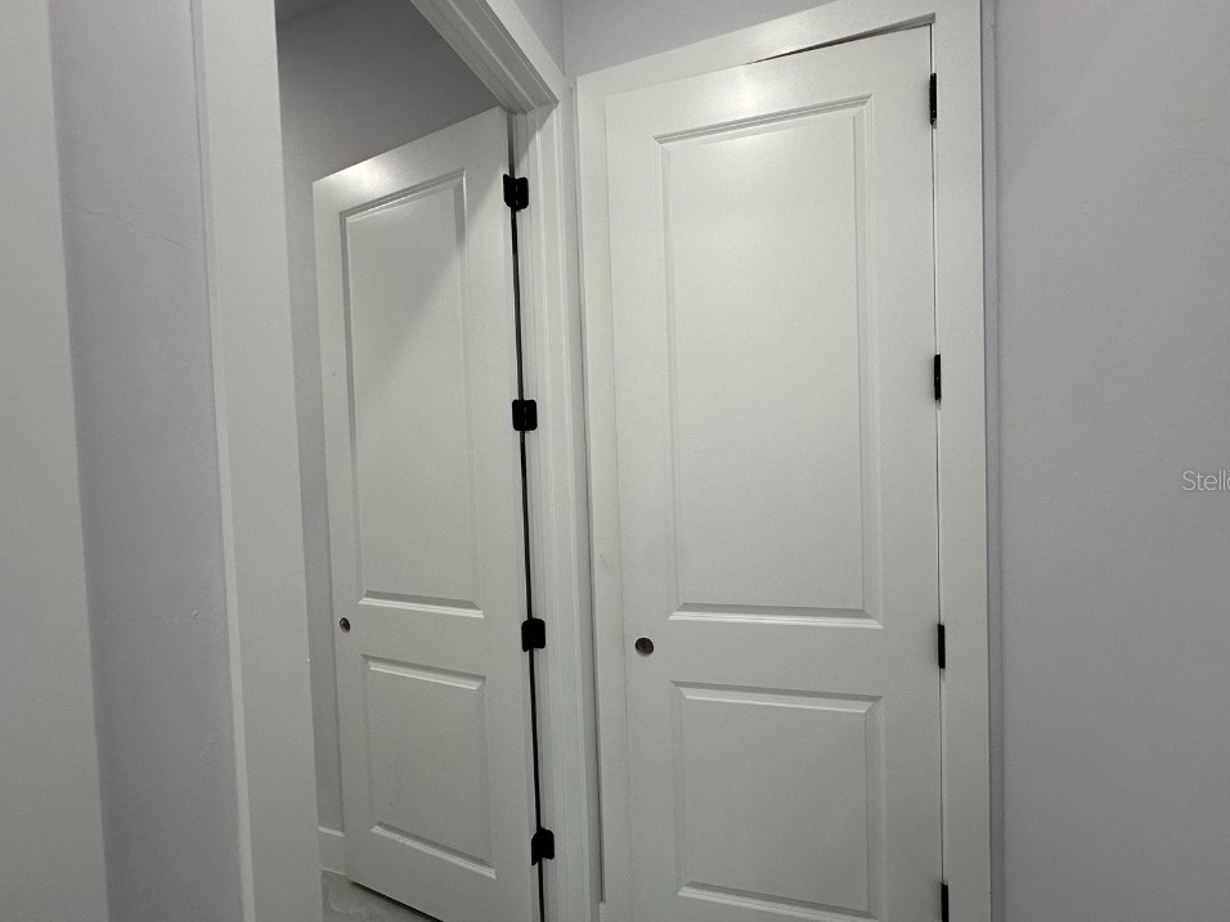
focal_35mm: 15
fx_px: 533
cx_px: 645
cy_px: 480
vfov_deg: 81.7
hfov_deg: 98.1
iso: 160
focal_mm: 2.22
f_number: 2.2
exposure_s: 1/120
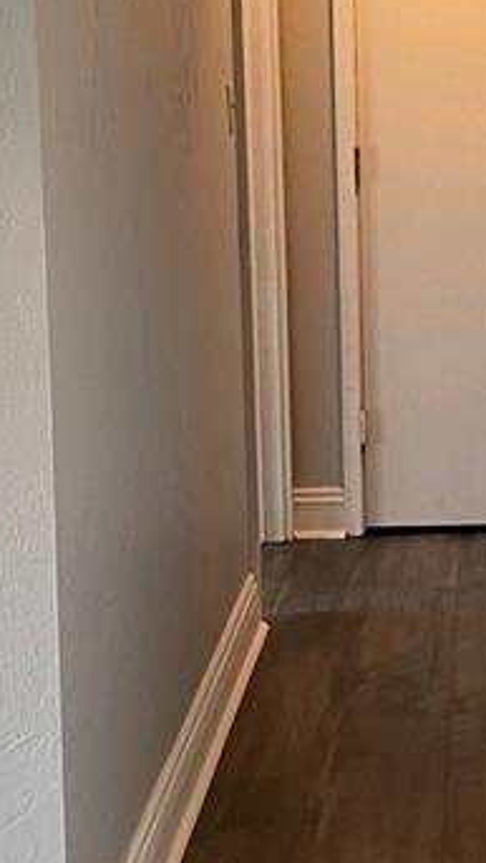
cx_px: 466
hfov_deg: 12.1
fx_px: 2268
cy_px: 249
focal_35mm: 99
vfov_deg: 21.4
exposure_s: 1/60
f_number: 1.6
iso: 100
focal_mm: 5.1
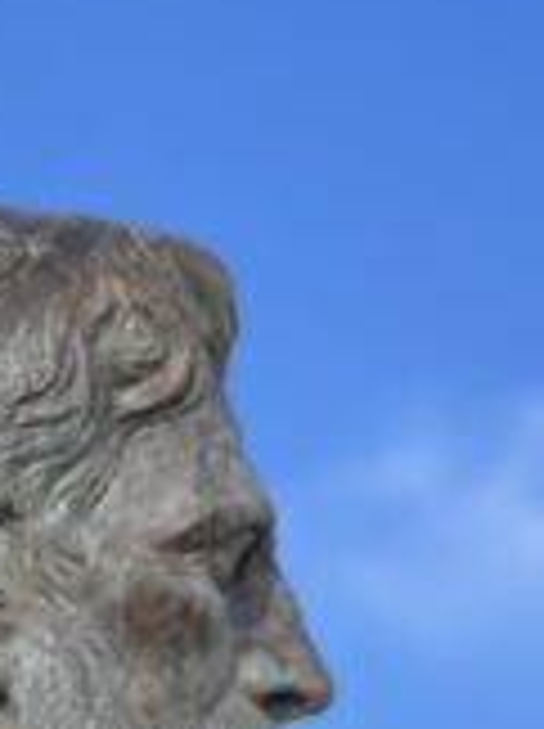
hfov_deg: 4.9
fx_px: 6387
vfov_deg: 6.4
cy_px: 1156
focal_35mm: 304
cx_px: 688
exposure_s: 1/1292
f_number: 2.2
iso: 32
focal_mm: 7.5
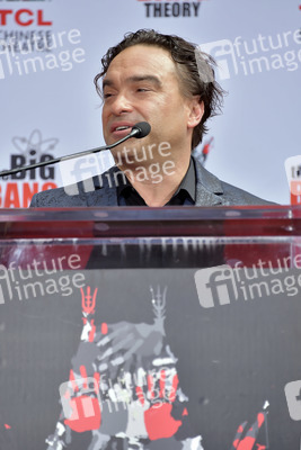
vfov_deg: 6.9
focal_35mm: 300
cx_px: 150
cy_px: 225
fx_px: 3759
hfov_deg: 4.6
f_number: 5.6
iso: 160
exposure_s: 1/250
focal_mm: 300
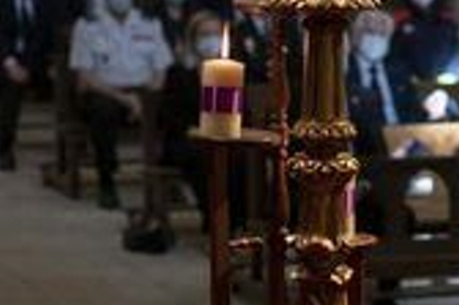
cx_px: 570
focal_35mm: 239
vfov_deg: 5.7
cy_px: -59
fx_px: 3046
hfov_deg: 8.5
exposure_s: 1/400
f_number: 2.2
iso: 1600
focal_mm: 50
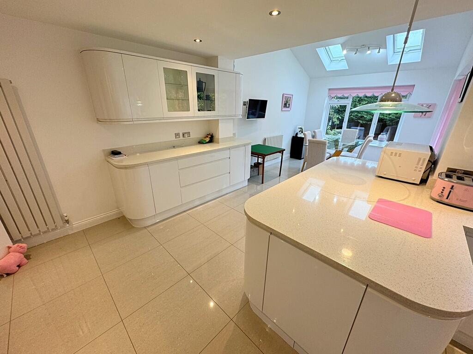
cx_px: 236
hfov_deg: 102.1
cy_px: 177
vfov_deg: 85.7
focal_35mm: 14
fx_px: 191
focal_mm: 2.22
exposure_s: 1/100
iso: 100
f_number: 2.2
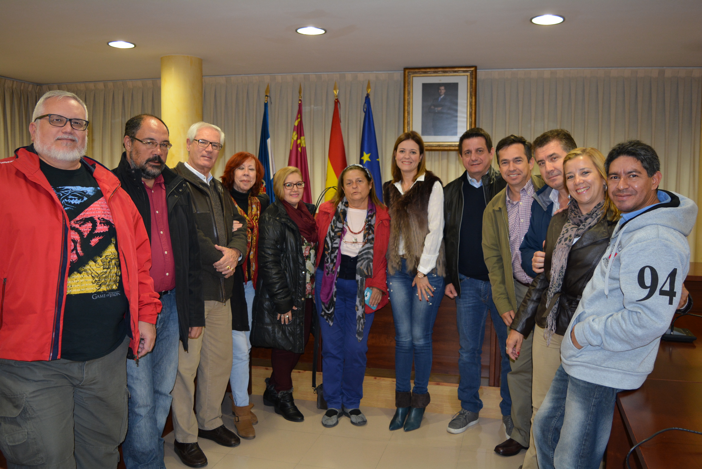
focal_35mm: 33
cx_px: 351
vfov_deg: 40.0
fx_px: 644
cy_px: 234
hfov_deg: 57.2
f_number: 3.8
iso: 720
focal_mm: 22
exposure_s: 1/60
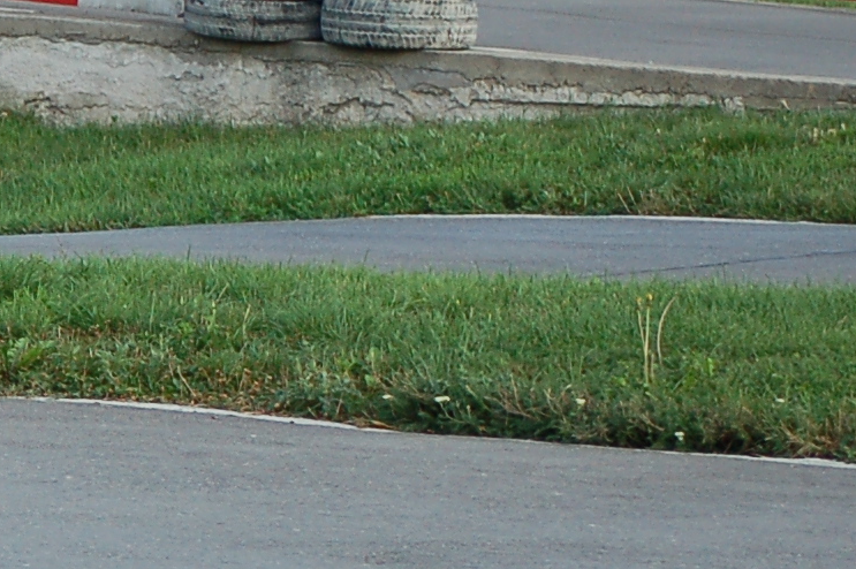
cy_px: 525
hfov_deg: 6.1
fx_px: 7935
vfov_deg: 4.1
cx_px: -660
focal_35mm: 334
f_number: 4
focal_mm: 55
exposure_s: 1/640
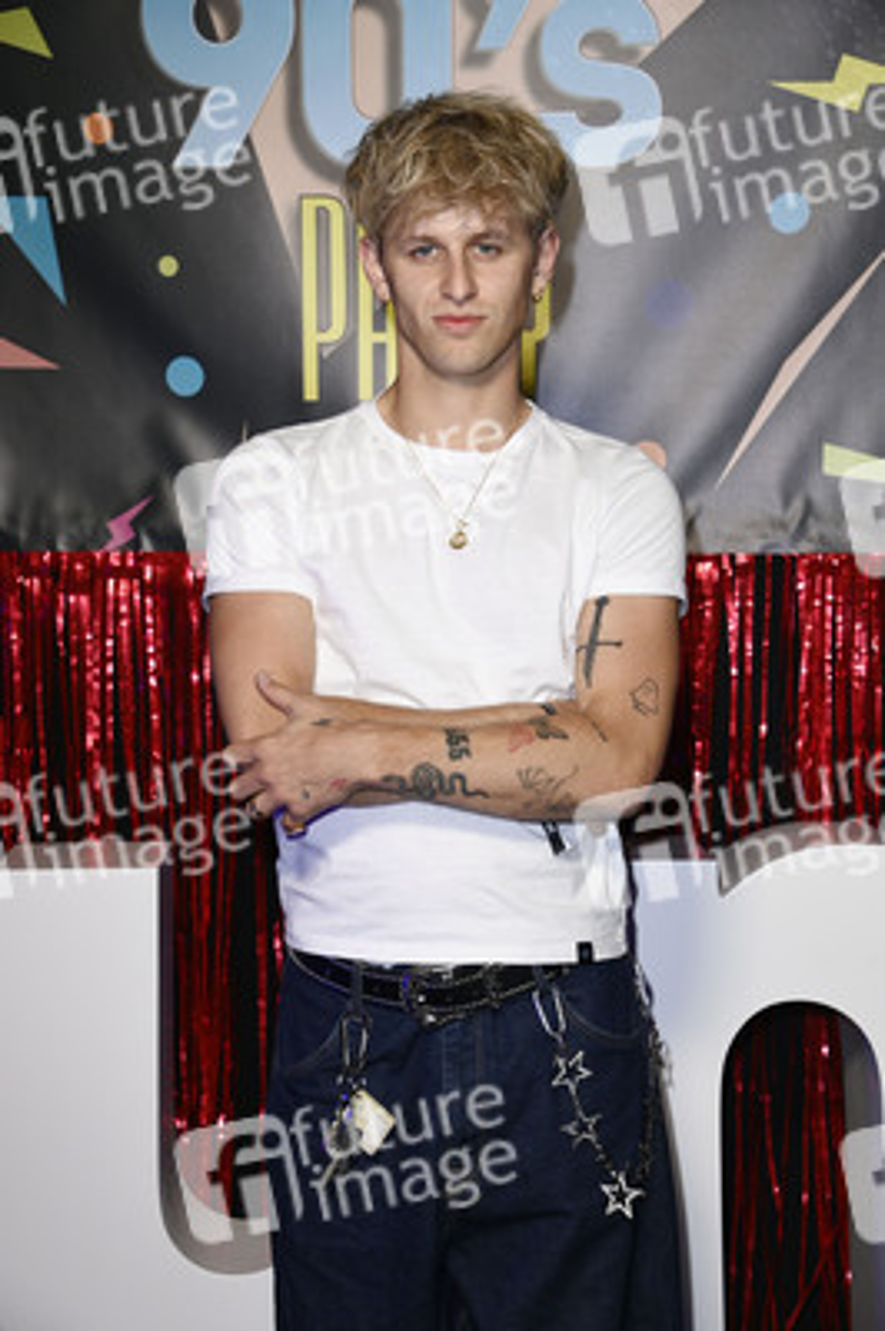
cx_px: 442
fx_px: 2659
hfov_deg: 18.9
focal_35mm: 72
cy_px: 666
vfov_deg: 28.1
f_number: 5.6
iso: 1600
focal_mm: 72
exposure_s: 1/250
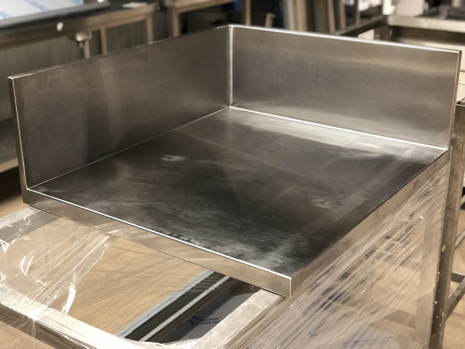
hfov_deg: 36.8
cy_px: 174
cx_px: 232
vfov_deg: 28.0
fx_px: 699
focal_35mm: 52
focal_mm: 6
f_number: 2.4
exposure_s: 1/20
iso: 160
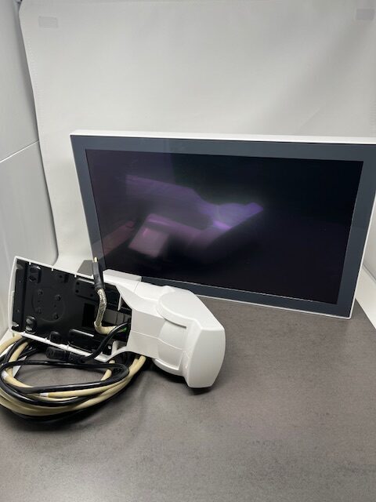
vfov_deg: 67.3
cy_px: 251
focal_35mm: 26
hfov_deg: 53.1
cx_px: 188
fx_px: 377
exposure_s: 1/100
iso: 40
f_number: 1.6
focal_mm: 5.1
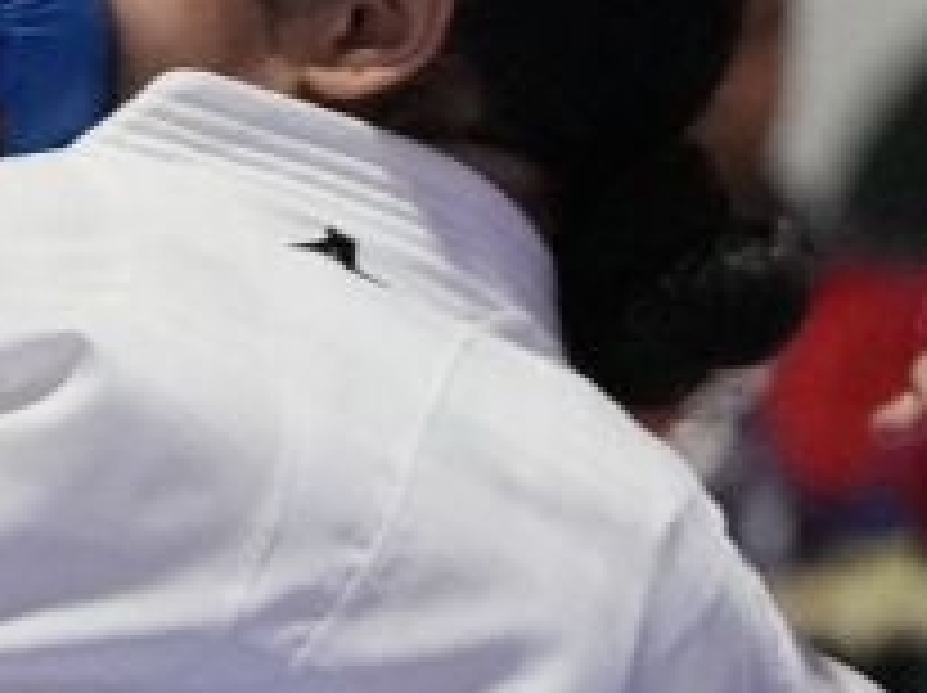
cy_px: 666
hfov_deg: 1.9
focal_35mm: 1009
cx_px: -2516
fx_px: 26989
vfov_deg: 1.5
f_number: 2.8
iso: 8000
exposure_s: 1/800
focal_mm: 120
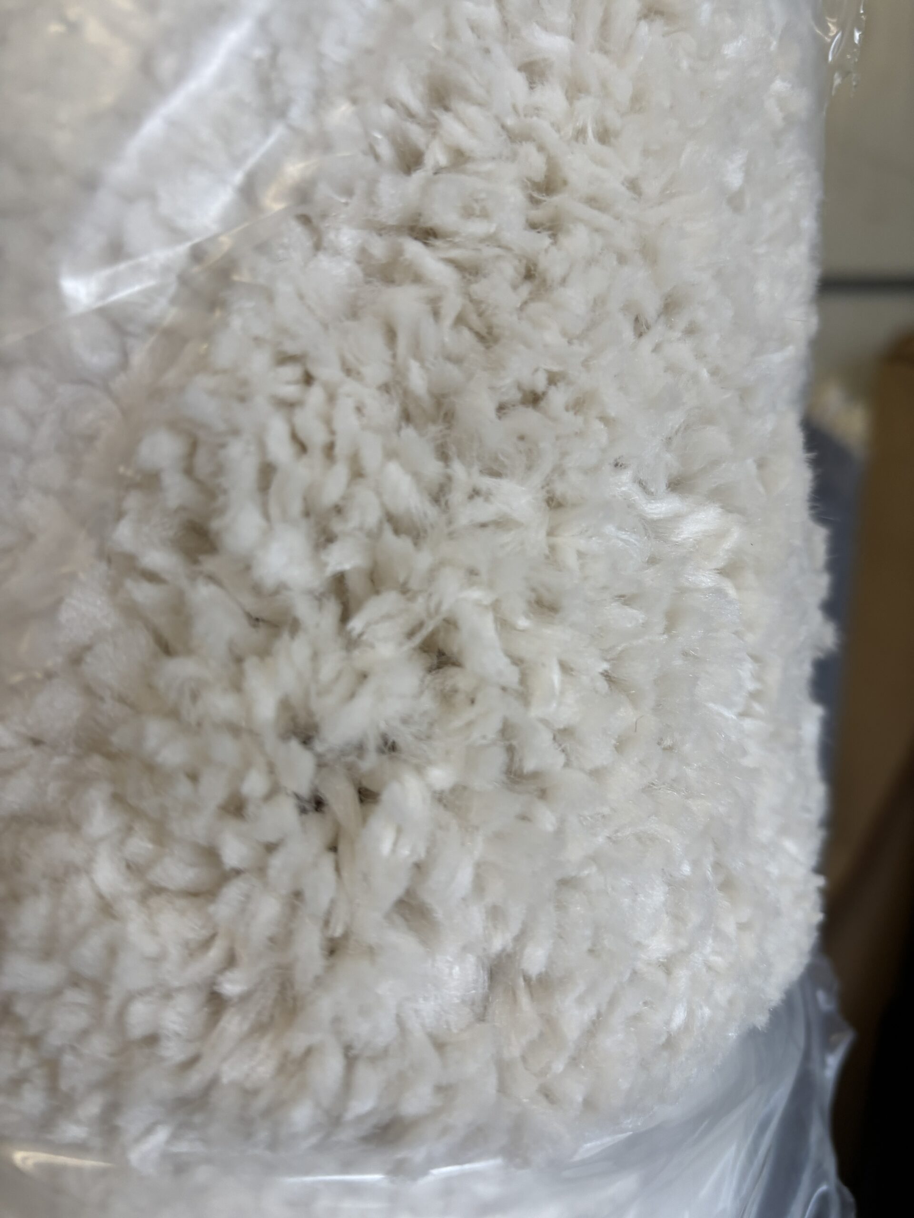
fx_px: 915
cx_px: 457
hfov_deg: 53.1
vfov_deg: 67.3
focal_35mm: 26
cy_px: 609
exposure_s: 1/50
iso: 100
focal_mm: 5.96
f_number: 1.6
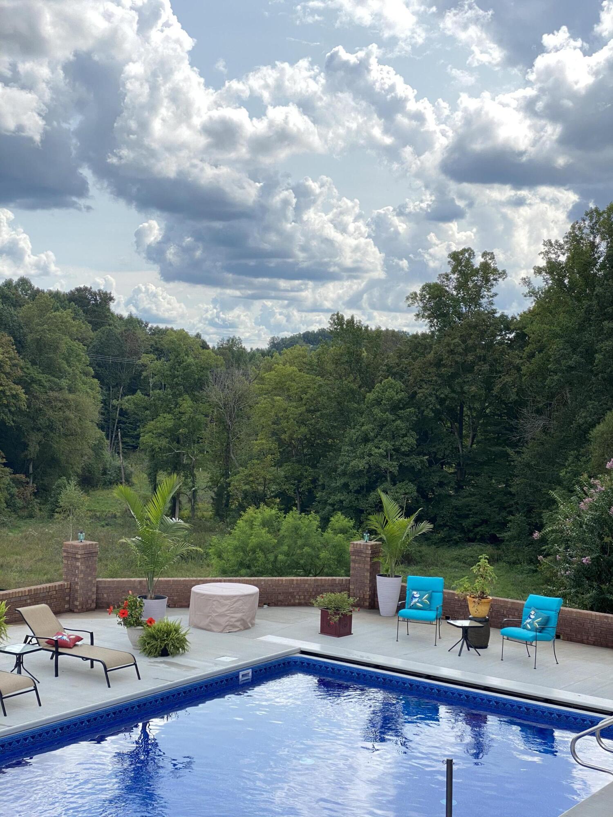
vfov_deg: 36.8
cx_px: 306
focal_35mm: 52
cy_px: 408
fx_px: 1228
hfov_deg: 28.0
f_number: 2
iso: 20
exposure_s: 1/489
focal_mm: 6
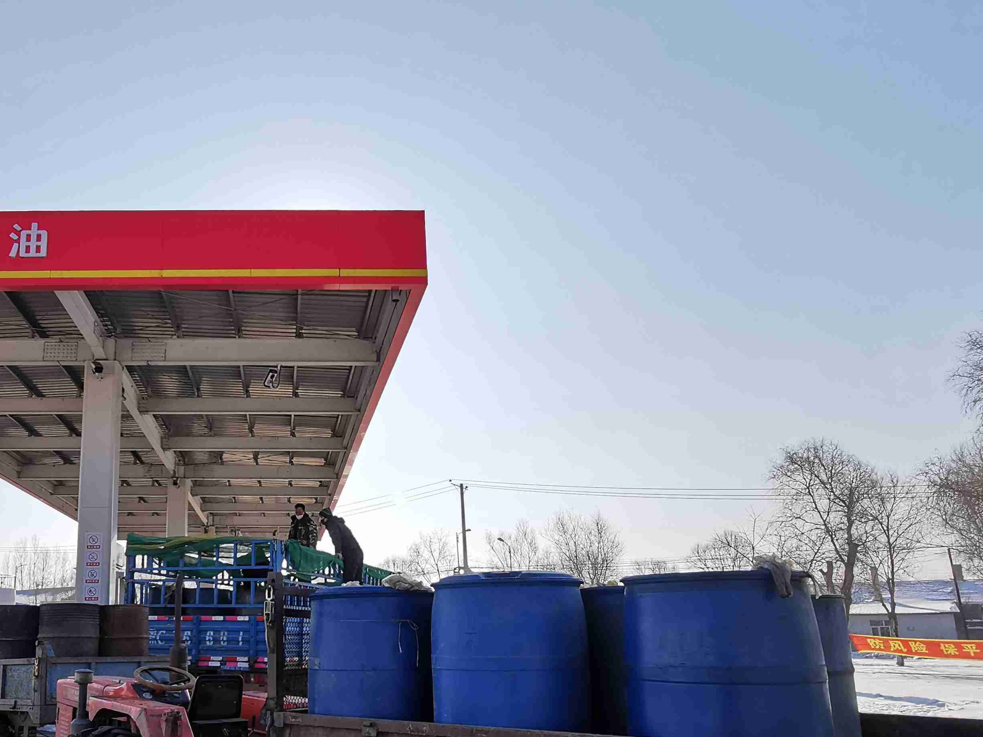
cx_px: 292
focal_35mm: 32
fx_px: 909
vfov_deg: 43.9
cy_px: 443
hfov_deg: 55.1
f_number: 2.2
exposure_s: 1/2045
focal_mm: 2.26
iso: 50
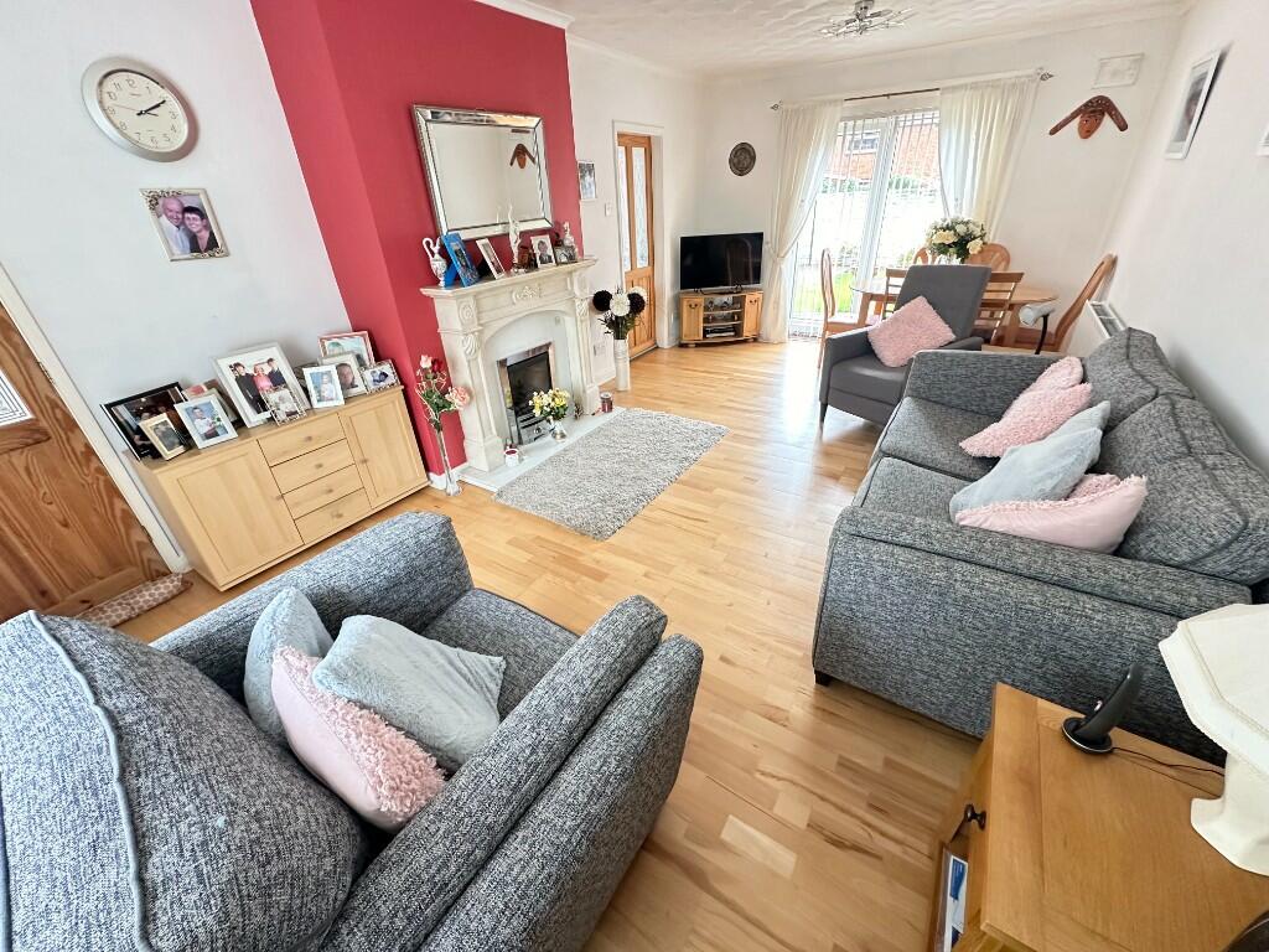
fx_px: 513
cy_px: 476
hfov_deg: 102.1
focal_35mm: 14
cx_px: 634
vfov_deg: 85.7
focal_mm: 2.22
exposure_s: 1/70
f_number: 2.2
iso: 320
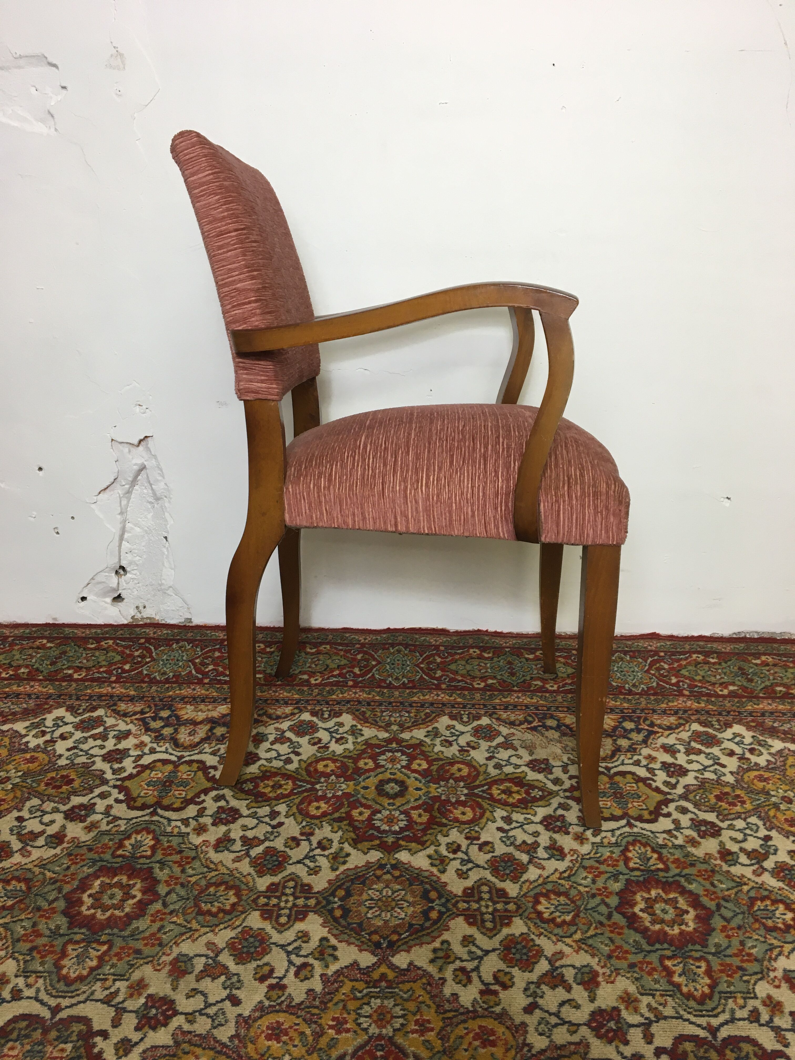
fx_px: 888
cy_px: 530
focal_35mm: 29
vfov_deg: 61.7
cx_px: 398
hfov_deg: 48.2
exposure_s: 1/33
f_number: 2.2
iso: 80
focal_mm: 4.15
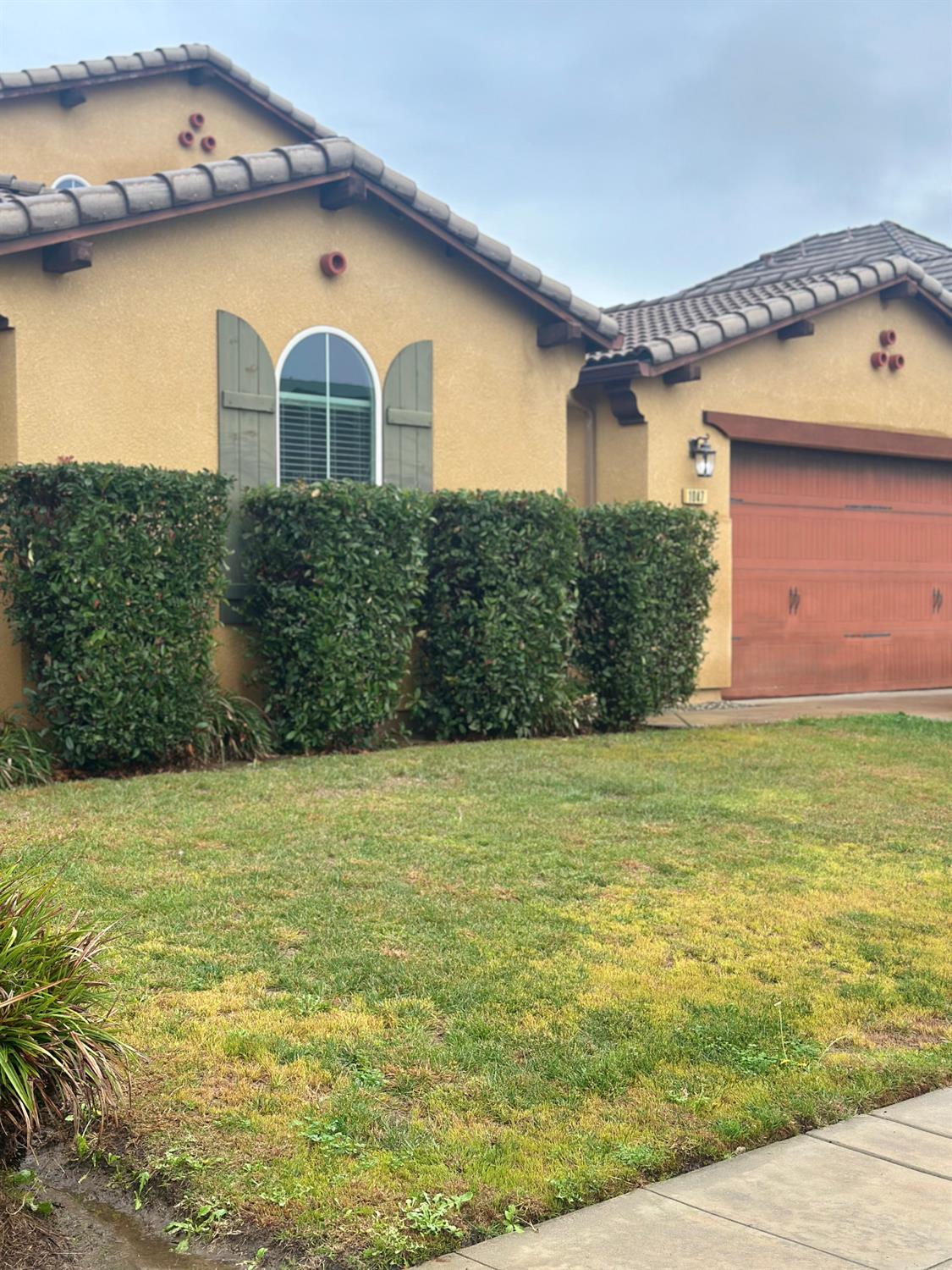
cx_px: 476
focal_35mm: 48
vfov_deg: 39.7
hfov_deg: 30.3
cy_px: 635
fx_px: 1760
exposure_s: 1/880
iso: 80
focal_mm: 6.86
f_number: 1.78
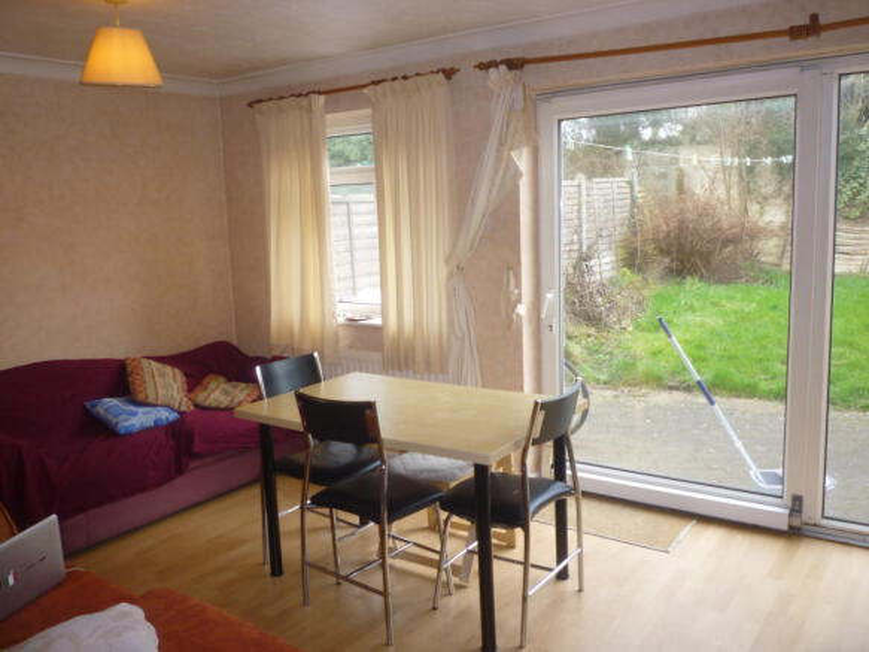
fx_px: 728
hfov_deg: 61.7
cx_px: 434
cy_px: 326
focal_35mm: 29
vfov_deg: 48.2
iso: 125
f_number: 3.3
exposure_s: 1/30
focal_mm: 5.2
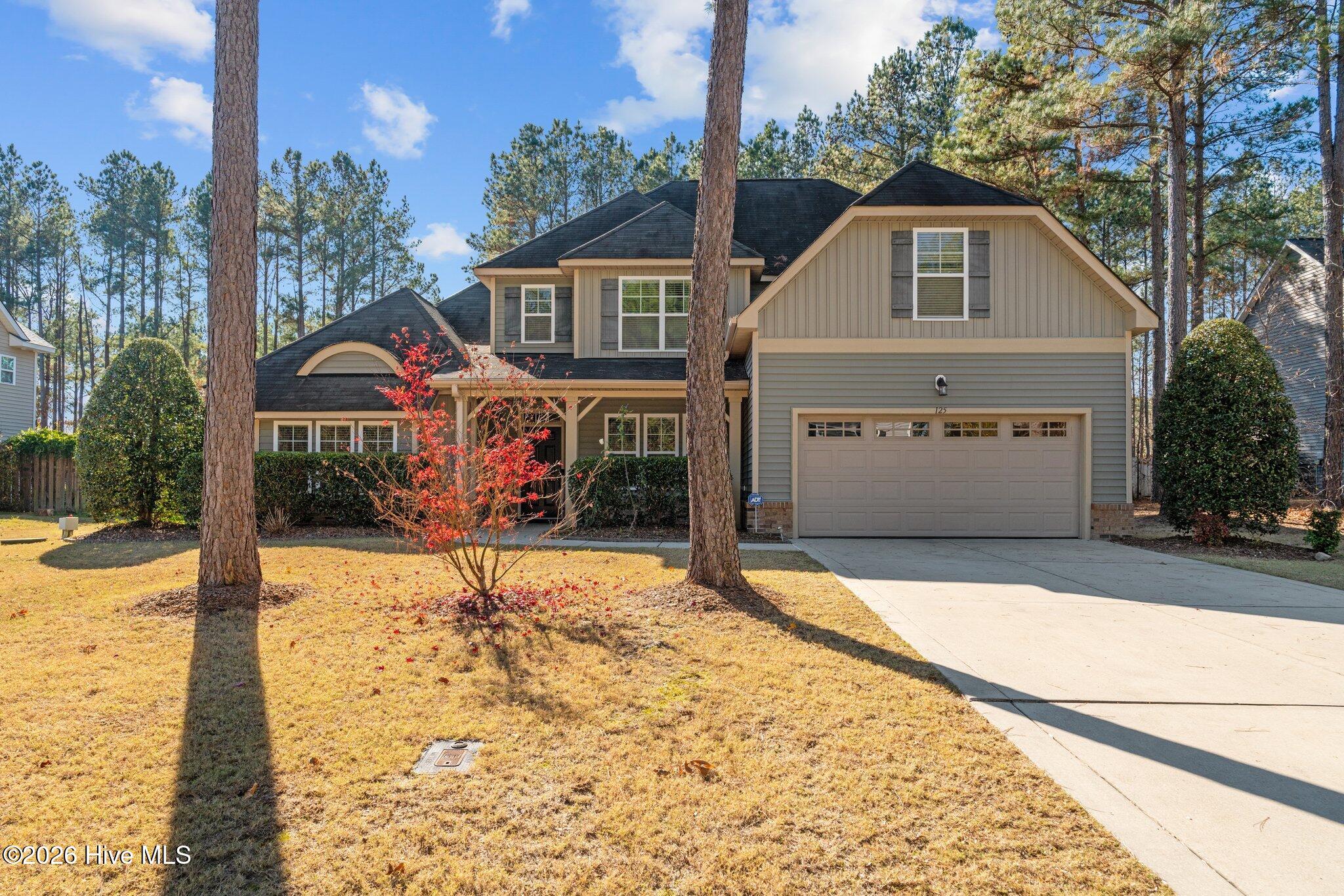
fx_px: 803
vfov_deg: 58.4
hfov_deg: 79.9
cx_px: 672
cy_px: 448
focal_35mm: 22
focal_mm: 21.5
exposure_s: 1/200
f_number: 8
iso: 400
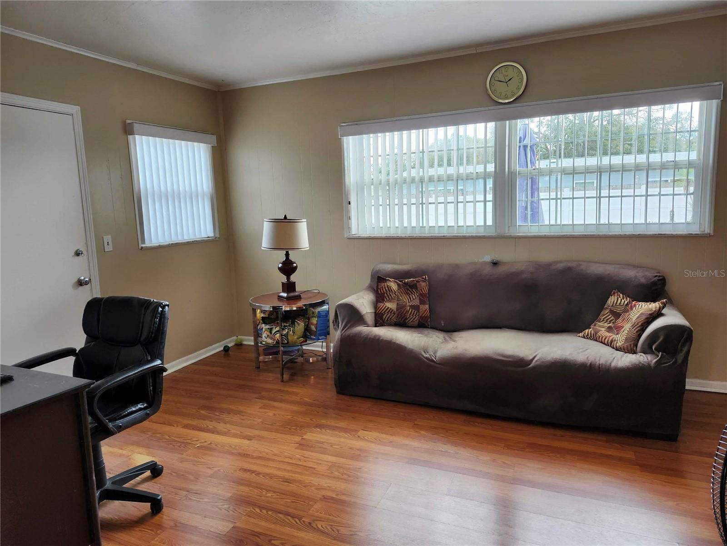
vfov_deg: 58.9
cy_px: 273
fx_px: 483
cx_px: 364
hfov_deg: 73.9
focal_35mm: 23
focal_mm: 5.54
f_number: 1.8
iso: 125
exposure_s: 1/180
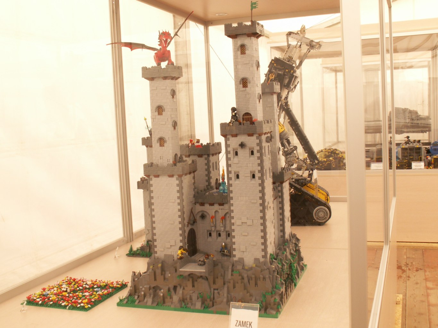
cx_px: 219
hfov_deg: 45.8
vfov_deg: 35.1
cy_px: 164
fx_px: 519
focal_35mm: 41
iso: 50
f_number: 8
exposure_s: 1/8
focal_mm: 6.84
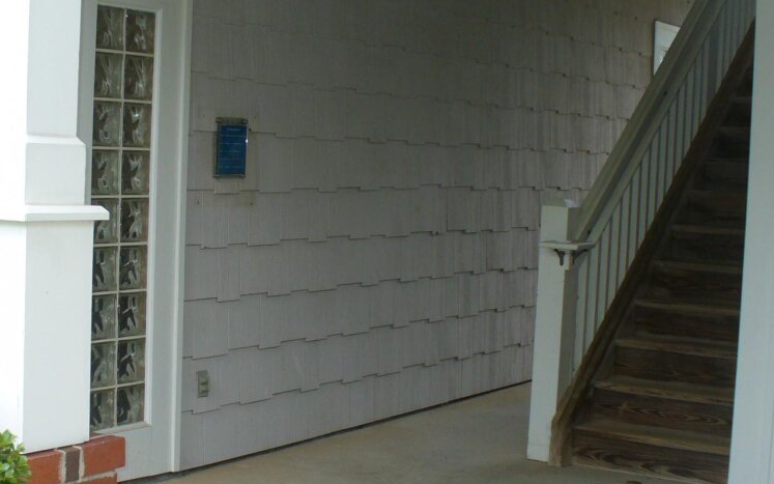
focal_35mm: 63
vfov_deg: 20.6
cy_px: 291
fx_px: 1329
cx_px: 322
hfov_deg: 32.4
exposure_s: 1/125
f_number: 2.8
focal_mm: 6.1
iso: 80
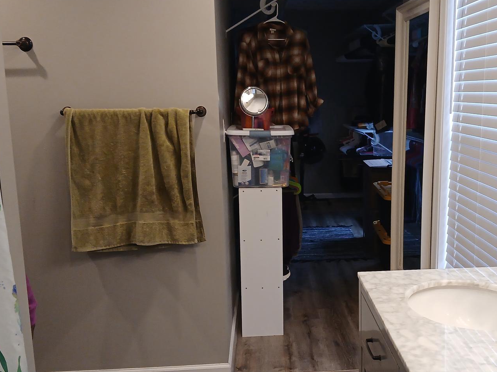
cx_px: 335
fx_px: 603
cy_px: 220
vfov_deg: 34.3
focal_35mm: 42
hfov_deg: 44.1
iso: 200
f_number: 1.8
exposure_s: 1/60
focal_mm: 3.98
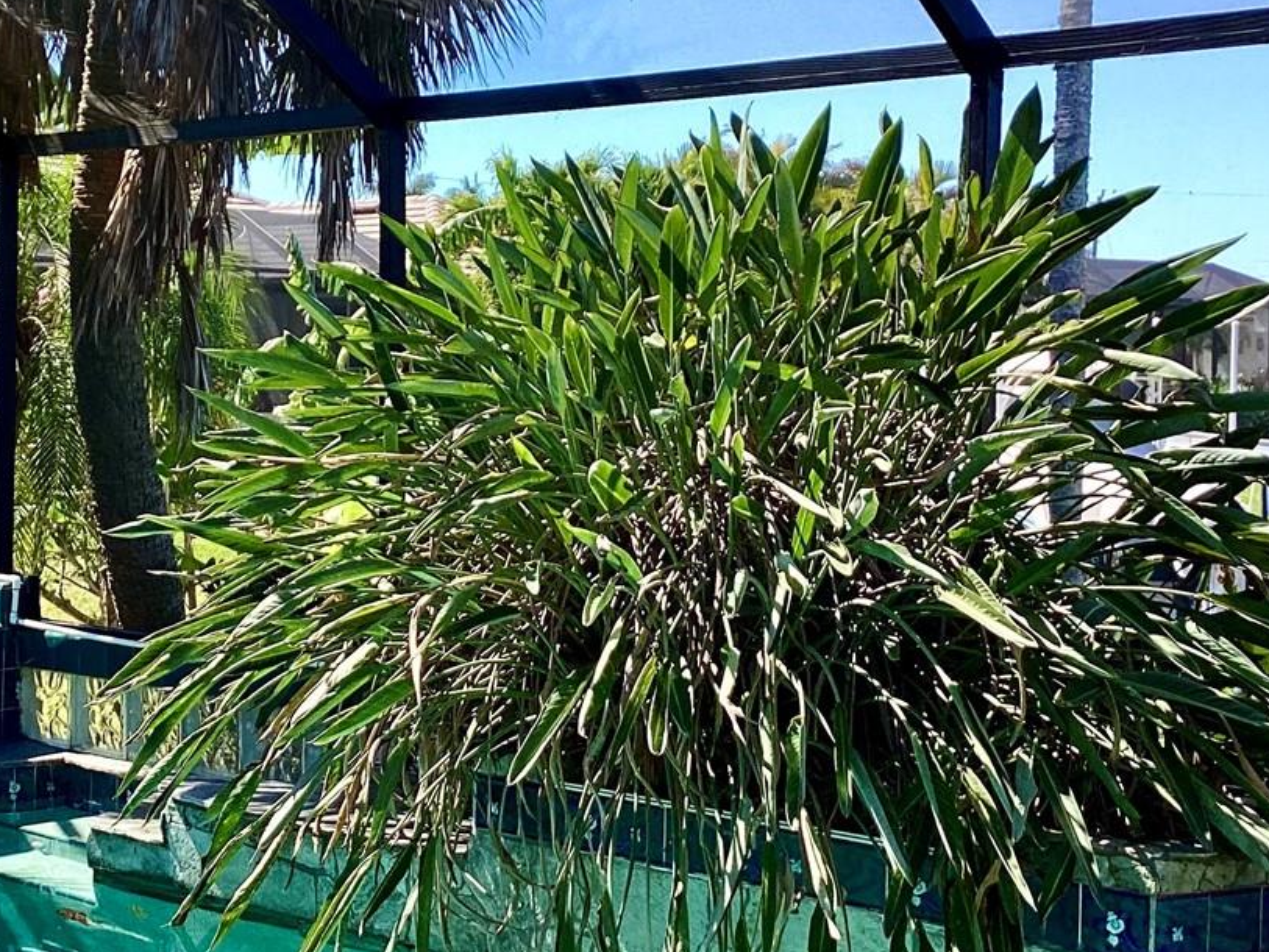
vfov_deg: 24.0
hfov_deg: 31.3
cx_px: 365
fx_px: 2237
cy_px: 448
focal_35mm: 61
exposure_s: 1/345
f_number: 2.4
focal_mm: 3.3
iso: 25
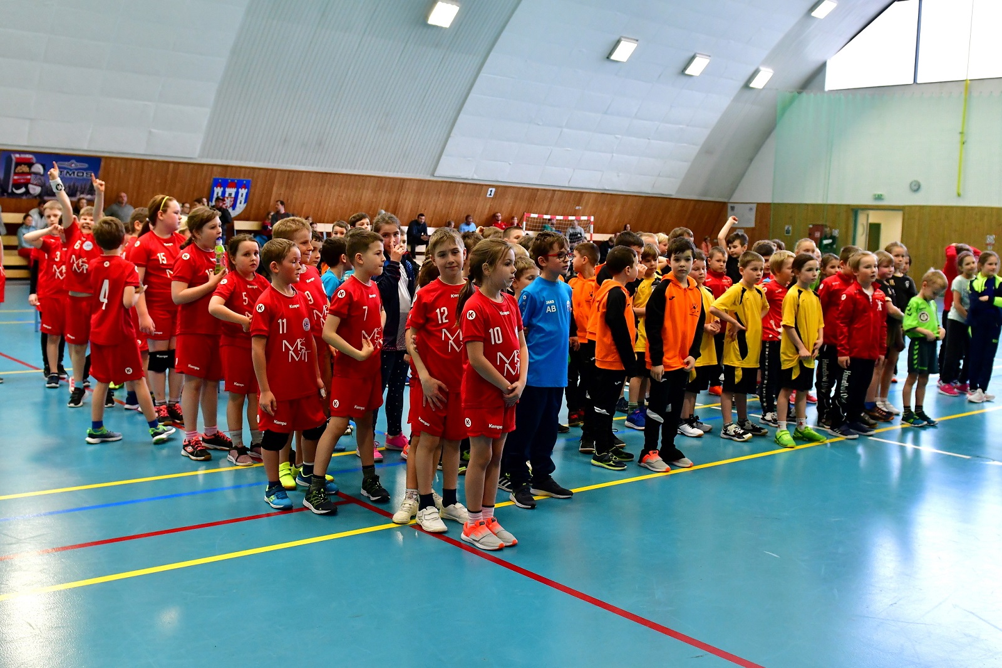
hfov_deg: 53.1
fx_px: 1002
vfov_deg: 36.9
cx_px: 501
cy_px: 334
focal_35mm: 36
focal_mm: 24
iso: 2000
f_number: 4
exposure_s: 1/320
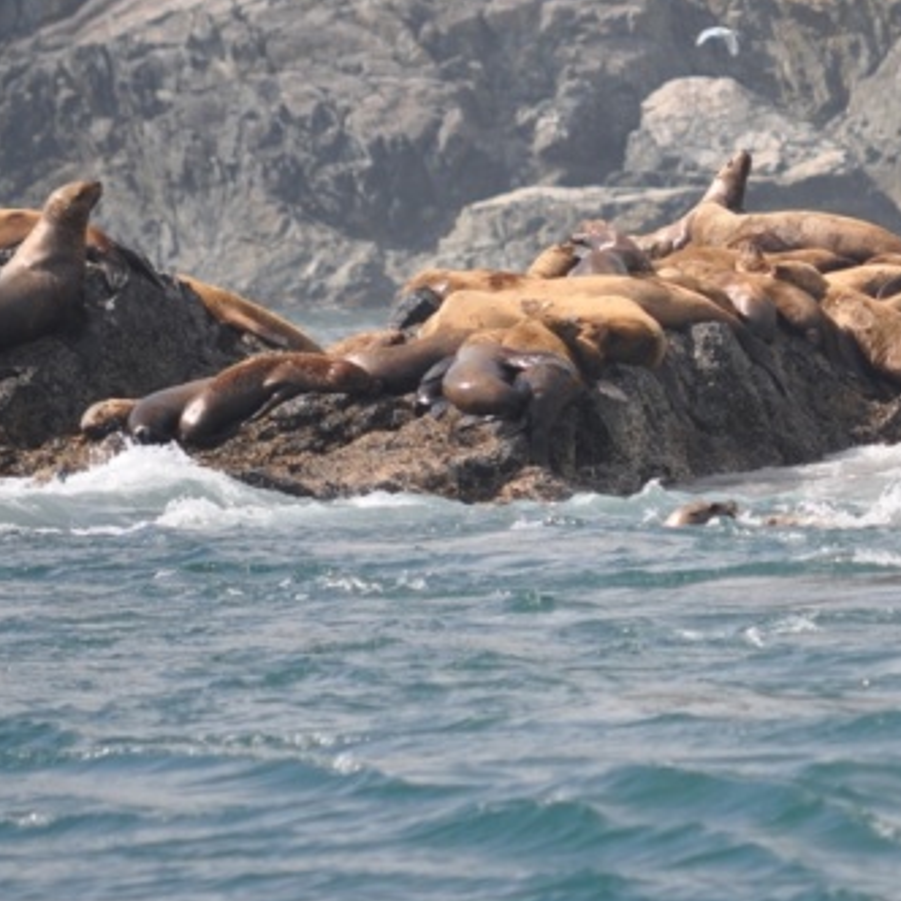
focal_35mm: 614
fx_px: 18081
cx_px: 727
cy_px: 246
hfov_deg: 2.9
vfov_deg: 2.9
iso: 200
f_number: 6.3
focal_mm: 200
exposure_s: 1/640
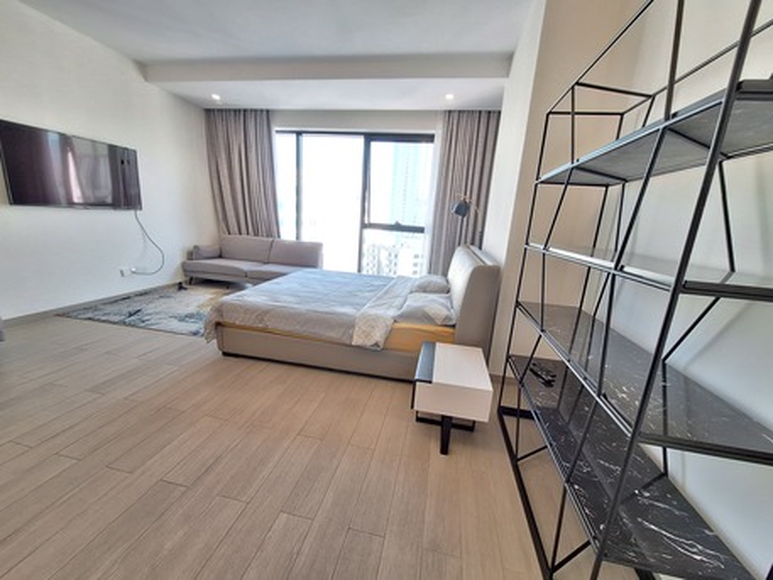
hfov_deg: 106.2
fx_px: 290
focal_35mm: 13
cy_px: 290
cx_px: 386
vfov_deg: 89.9
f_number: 2.2
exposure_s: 1/33
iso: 160
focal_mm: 1.74
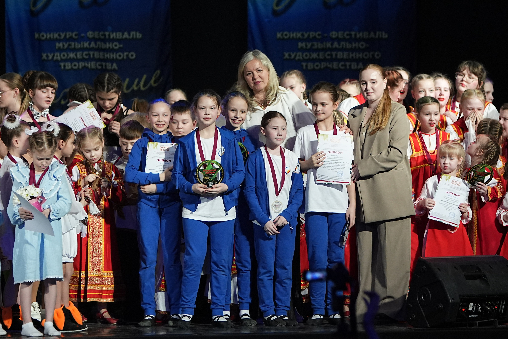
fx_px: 2752
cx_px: 254
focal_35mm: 195
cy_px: 170
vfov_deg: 7.0
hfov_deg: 10.5
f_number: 2.8
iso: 2500
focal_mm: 130
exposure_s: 1/500
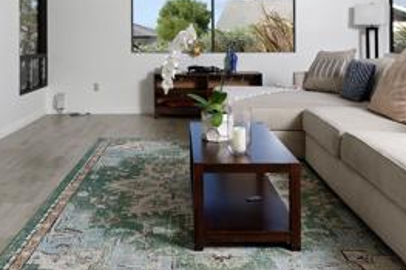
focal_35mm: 39
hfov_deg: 49.4
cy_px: 41
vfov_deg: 32.9
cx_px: 170
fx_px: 440
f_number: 5.6
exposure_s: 1/250
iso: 100
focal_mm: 16
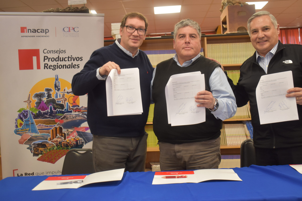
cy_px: 100
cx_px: 151
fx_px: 365
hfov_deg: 45.0
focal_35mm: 44
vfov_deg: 30.9
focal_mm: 29
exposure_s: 1/60
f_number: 4.2
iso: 800
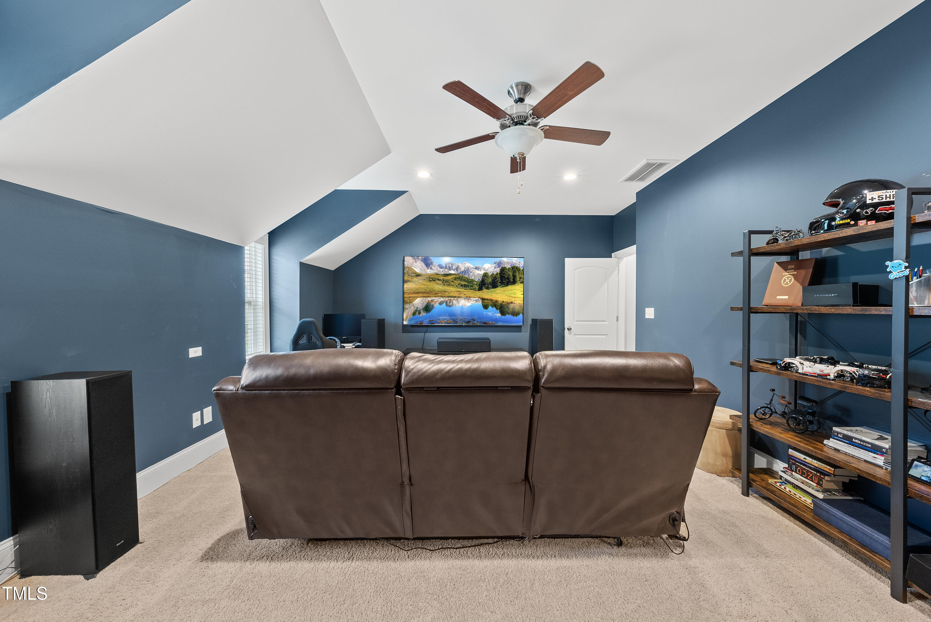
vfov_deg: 90.1
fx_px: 310
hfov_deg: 112.6
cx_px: 466
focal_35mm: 12
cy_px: 311
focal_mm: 12
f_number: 7.1
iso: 800
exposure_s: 1/1.25
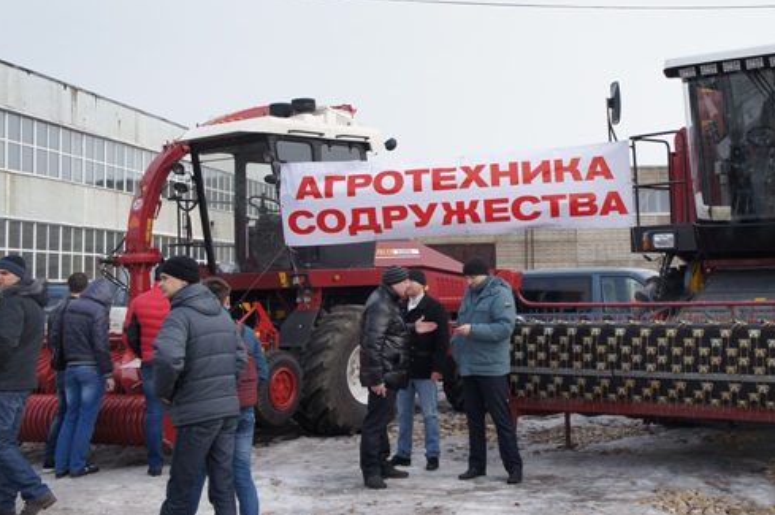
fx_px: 1097
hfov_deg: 38.6
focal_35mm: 51
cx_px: 502
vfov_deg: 26.4
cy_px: 229
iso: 200
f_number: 6.3
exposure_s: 1/400
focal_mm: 26
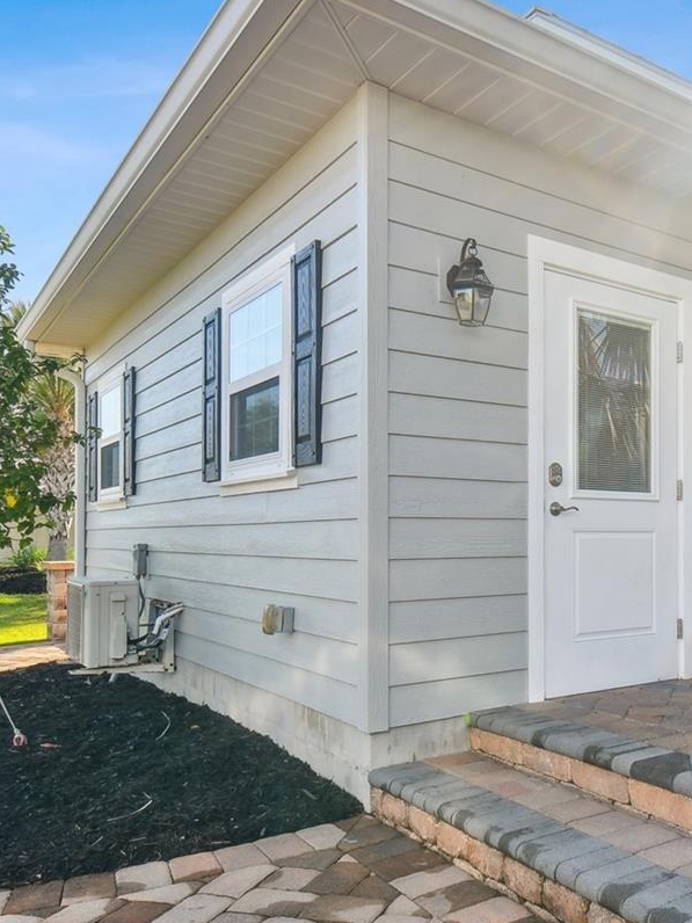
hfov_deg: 45.8
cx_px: 554
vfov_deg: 61.5
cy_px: 510
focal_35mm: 29
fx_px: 773
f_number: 7.1
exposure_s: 1/100
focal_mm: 10
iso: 100
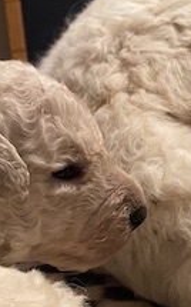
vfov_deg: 26.1
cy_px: 266
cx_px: 83
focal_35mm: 77
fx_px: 643
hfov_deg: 16.9
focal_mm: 4.25
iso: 640
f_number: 1.8
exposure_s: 1/33
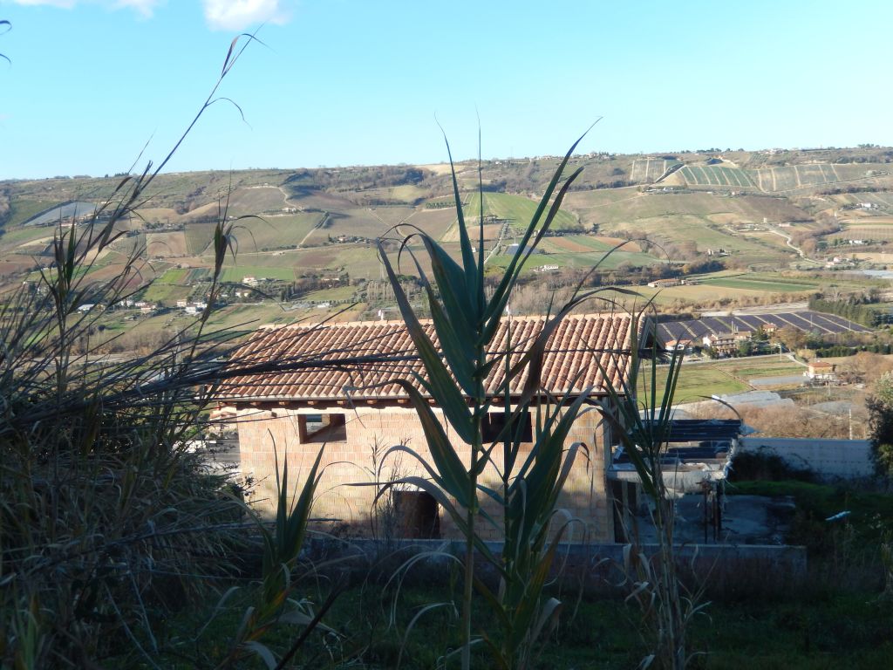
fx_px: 1161
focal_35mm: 45
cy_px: 335
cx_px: 446
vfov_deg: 32.2
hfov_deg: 42.1
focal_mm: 8.1
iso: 125
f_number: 4.3
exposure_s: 1/400
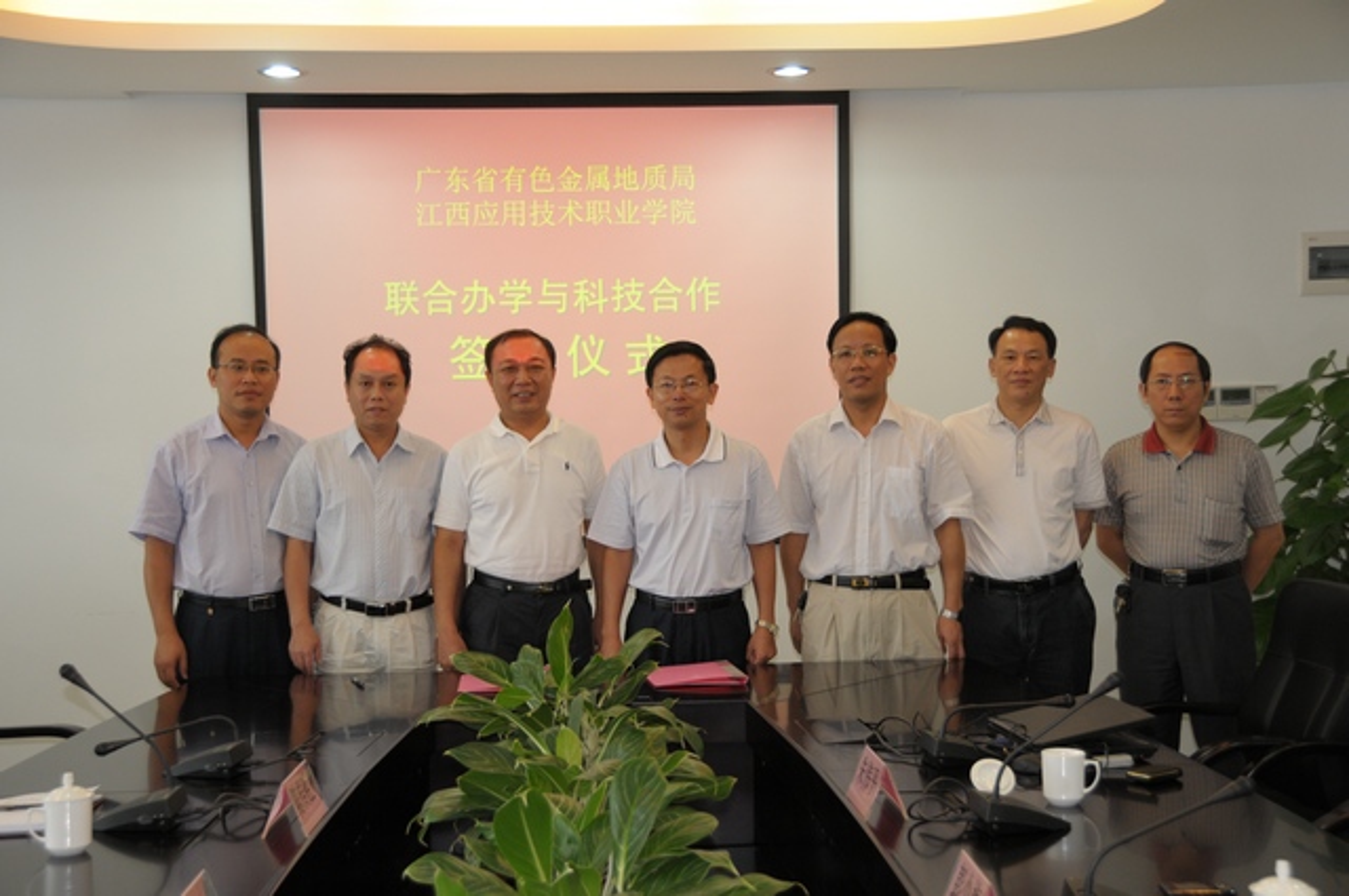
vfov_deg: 26.4
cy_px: 448
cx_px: 674
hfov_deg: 38.9
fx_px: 1909
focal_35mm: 51
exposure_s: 1/60
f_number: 4.5
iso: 560
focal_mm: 34
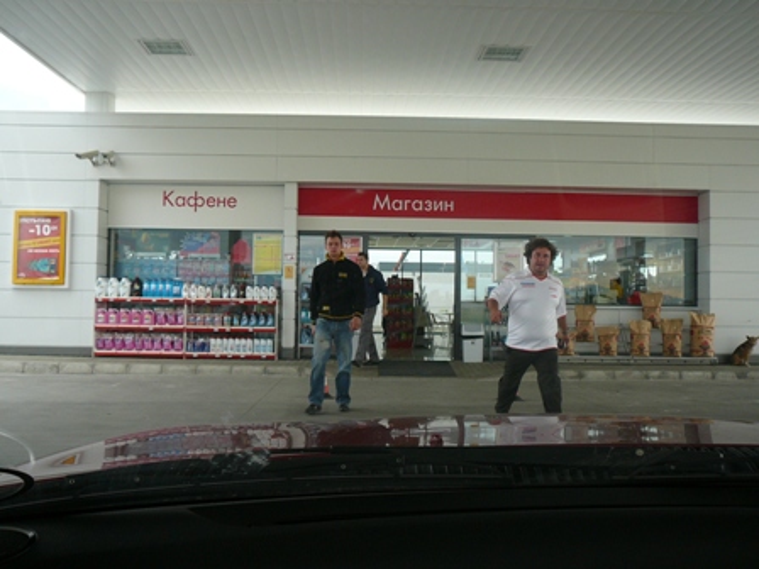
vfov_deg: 40.7
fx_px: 767
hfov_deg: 52.6
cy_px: 284
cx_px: 380
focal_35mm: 35
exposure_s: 1/100
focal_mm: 5.2
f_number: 2.8
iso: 80
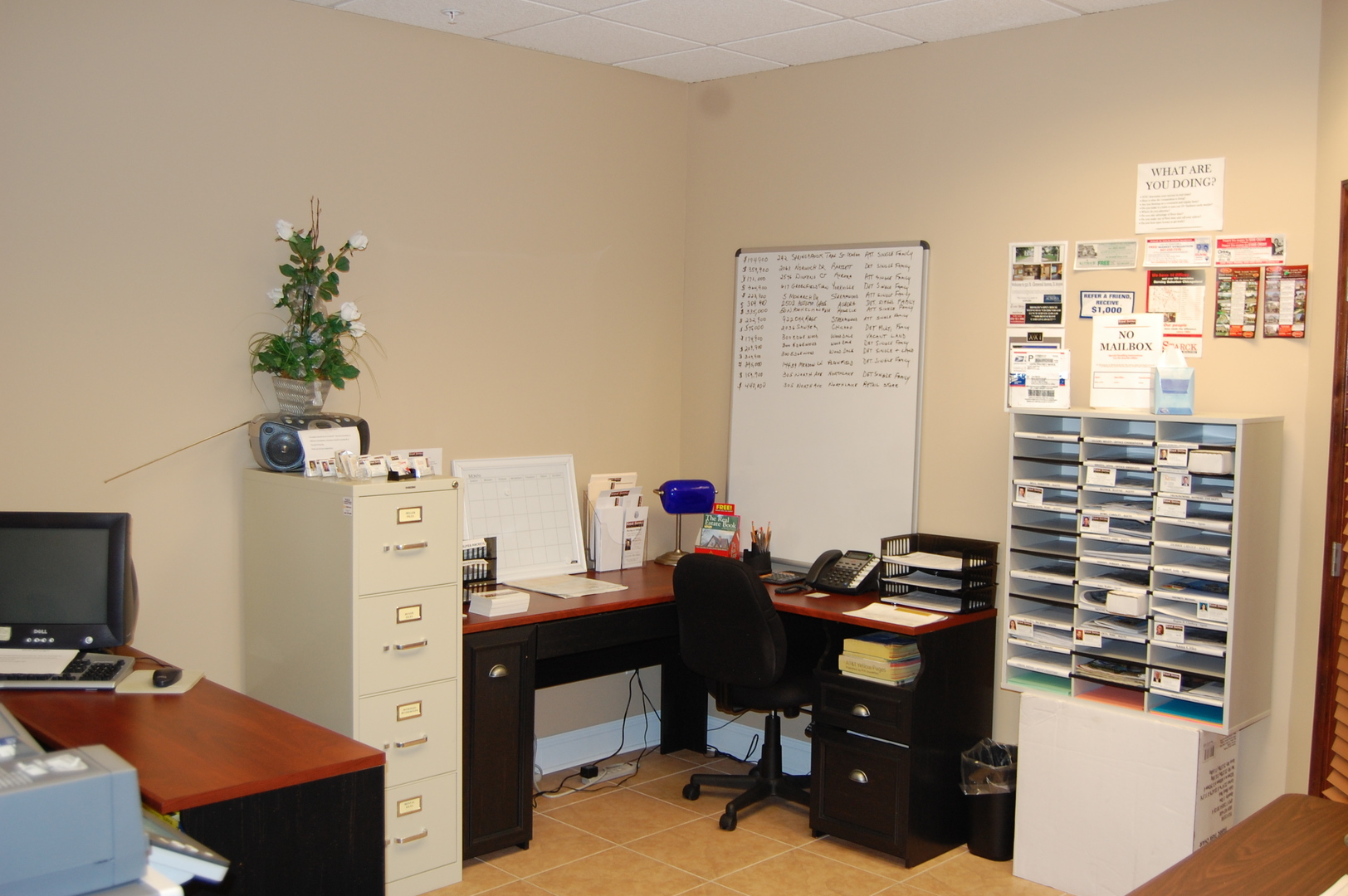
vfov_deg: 36.8
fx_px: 1347
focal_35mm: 36
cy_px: 448
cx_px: 674
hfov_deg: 53.2
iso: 400
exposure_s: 1/60
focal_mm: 24
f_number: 4
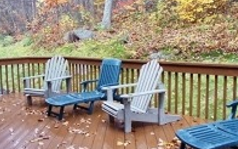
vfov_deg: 22.7
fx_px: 370
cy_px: 69
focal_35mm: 57
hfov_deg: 35.7
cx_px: 123
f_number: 3.5
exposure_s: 1/30
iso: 100
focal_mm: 6
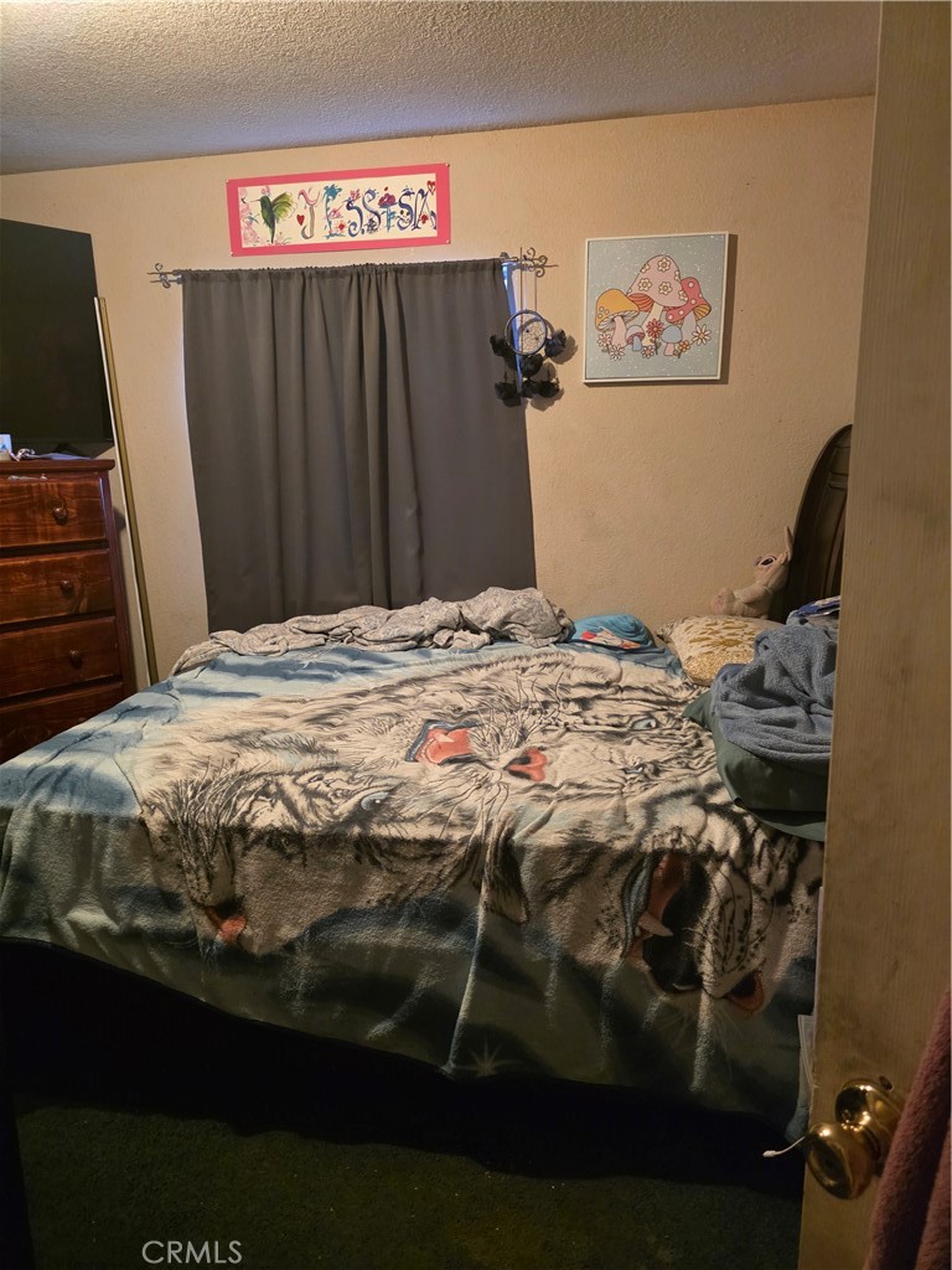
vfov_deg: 73.9
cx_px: 476
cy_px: 635
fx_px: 843
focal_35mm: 23
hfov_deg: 58.9
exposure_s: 1/120
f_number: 1.7
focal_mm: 6.3
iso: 1600
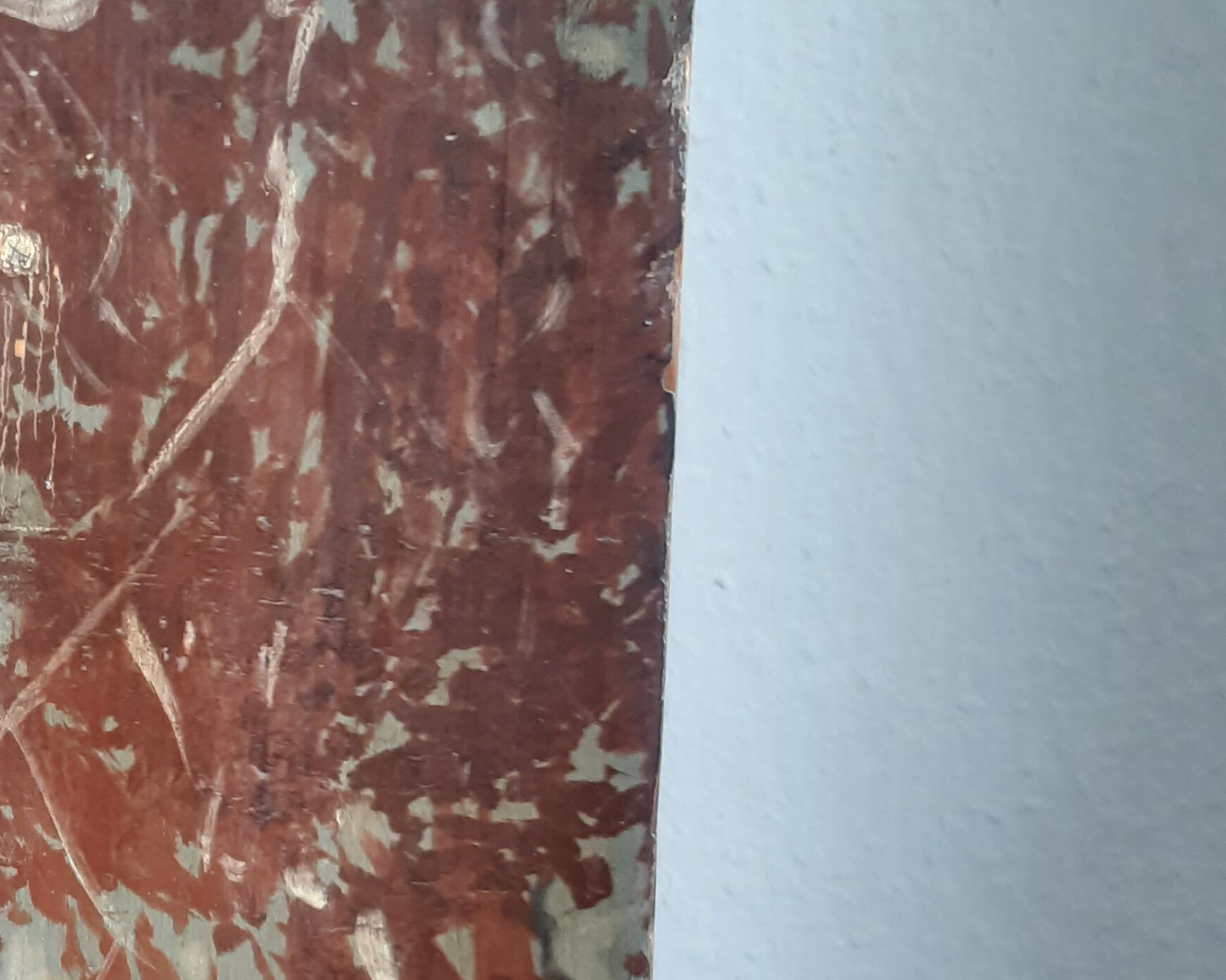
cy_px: 803
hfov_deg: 27.2
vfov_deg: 22.5
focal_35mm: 67
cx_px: 107
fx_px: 2431
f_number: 1.7
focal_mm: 3.92
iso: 160
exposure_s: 1/50
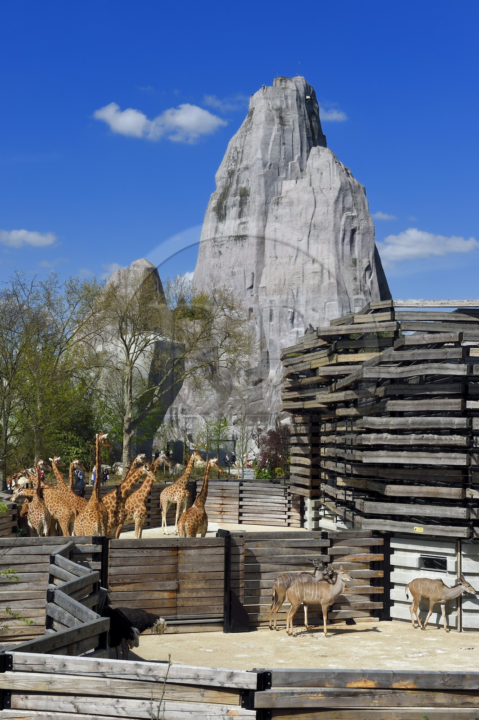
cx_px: 240
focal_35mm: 58
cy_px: 360
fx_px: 1160
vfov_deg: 34.5
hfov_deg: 23.3
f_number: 11
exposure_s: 1/250
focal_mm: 58
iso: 160
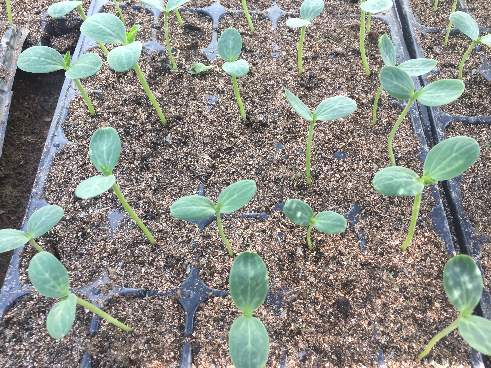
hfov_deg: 61.7
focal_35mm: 29
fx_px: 411
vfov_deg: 48.2
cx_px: 246
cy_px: 184
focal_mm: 4.15
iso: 32
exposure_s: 1/50
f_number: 2.2
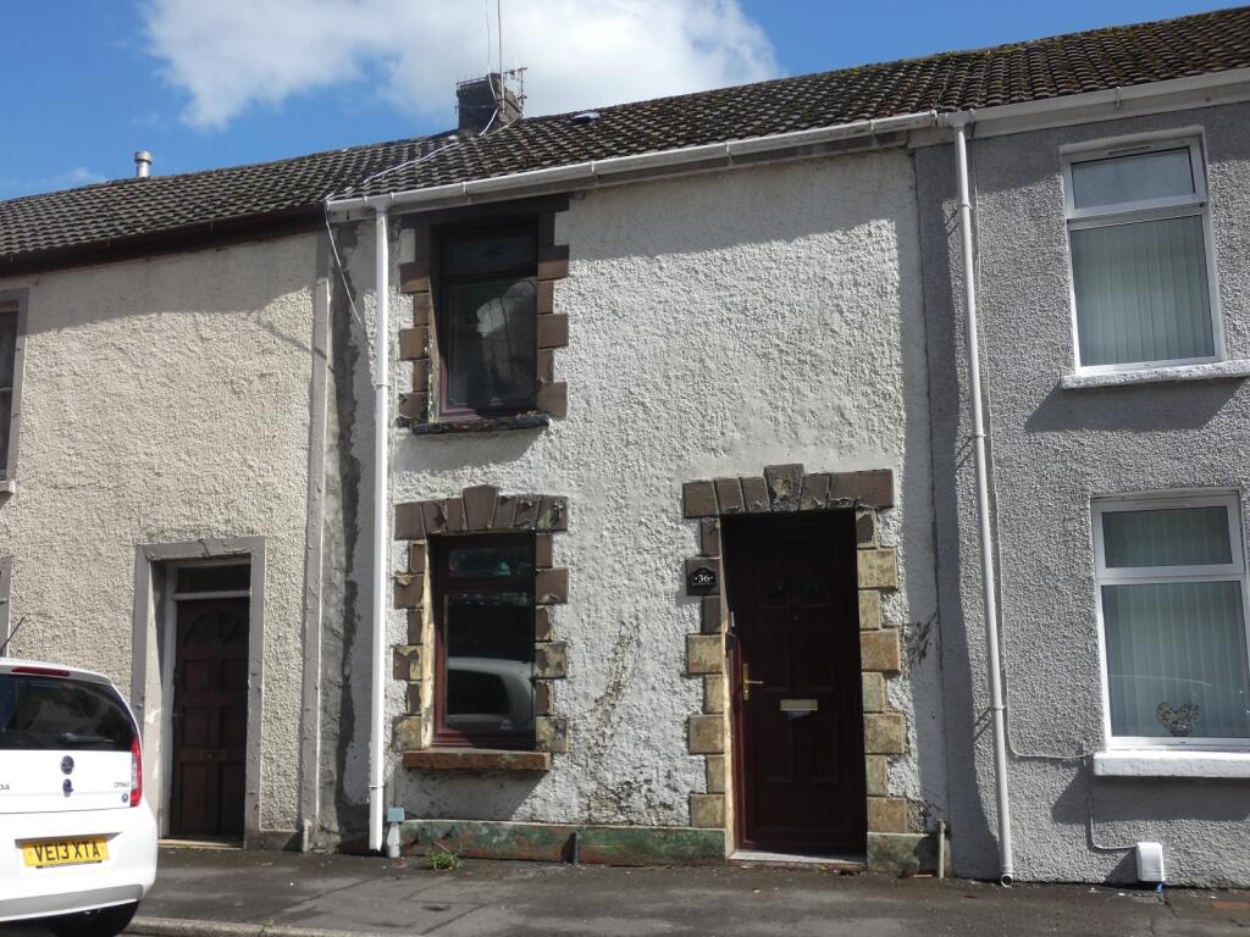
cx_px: 625
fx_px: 1264
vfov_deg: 40.7
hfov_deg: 52.6
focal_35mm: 35
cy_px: 468
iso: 80
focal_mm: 6.2
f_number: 3.4
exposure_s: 1/1000
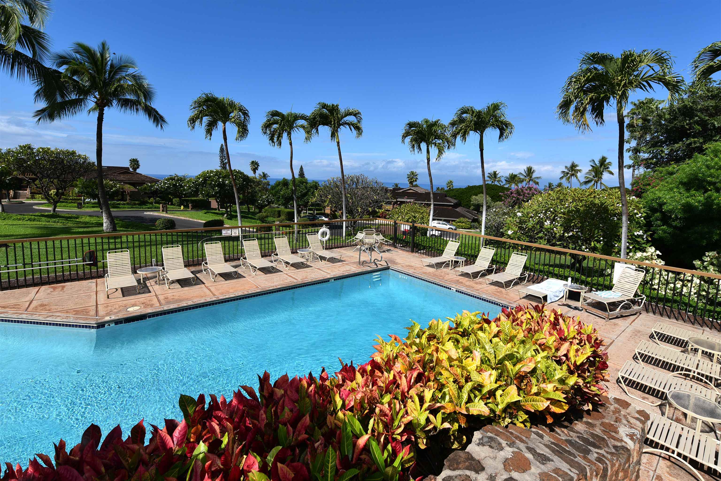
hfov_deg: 104.2
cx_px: 360
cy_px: 240
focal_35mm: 14
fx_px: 280
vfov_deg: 81.2
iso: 100
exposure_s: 1/200
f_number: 13
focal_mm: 14
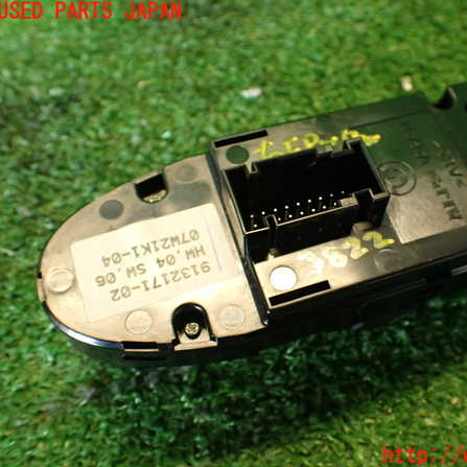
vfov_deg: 43.9
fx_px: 580
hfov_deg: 43.3
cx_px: 305
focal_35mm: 38
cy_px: 234
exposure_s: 1/30
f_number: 2.4
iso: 250
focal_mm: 5.79
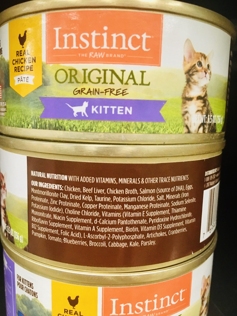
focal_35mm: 29
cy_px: 158
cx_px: 118
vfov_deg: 61.7
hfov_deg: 48.2
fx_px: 265
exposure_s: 1/30
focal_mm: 4.15
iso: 200
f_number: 2.2
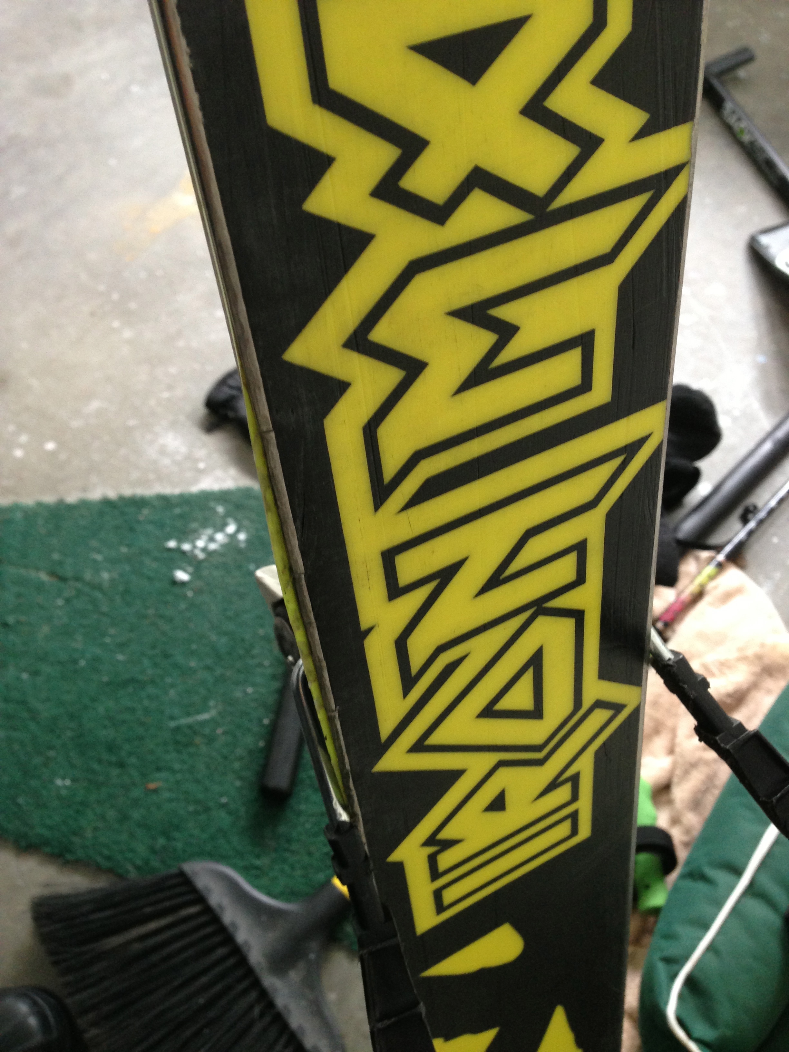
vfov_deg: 55.4
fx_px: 1003
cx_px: 394
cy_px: 526
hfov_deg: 42.9
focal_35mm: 33
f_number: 2.4
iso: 160
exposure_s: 1/20
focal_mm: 4.13
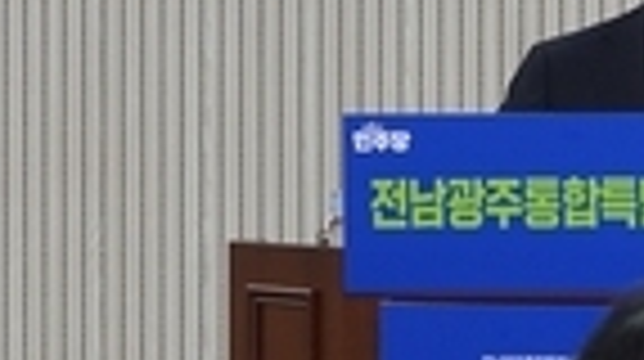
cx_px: 739
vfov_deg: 3.7
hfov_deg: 6.7
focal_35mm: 323
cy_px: 142
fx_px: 5508
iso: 1000
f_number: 5.6
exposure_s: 1/60
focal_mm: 70
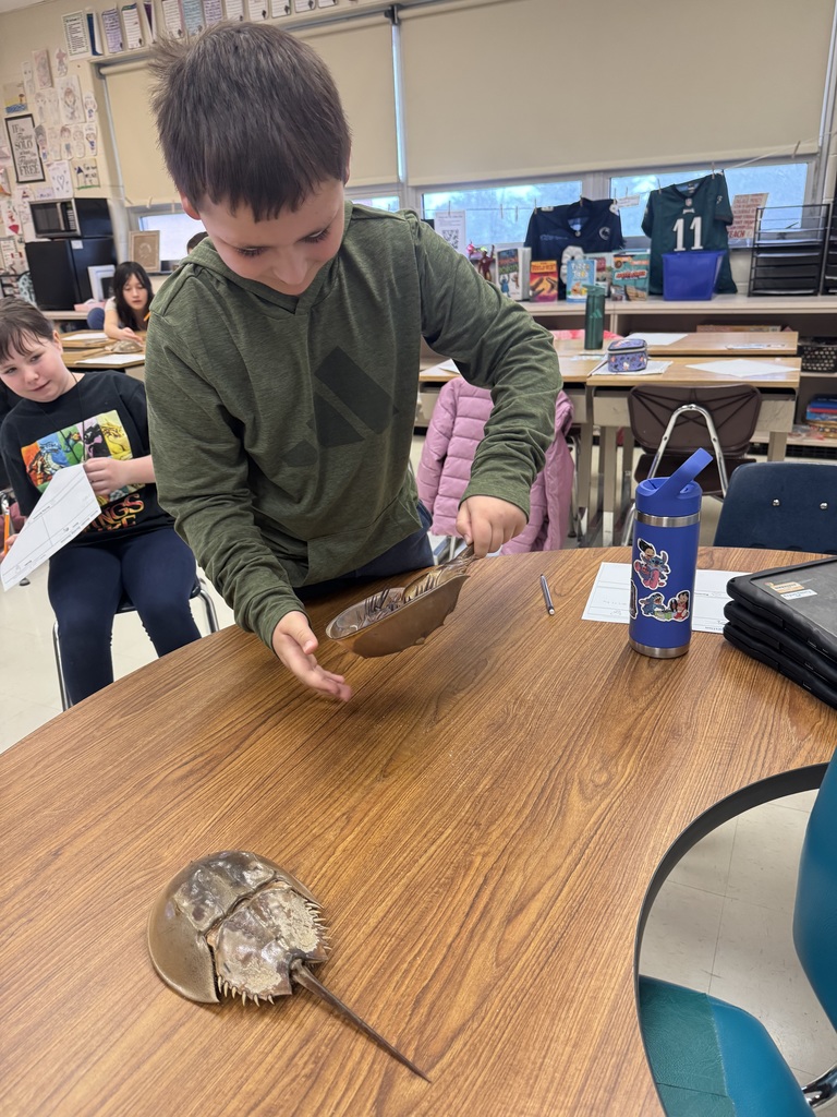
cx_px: 418
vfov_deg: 71.6
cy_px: 558
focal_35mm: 24
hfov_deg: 56.8
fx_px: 774
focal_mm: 6.76
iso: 250
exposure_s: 1/60
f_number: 1.78
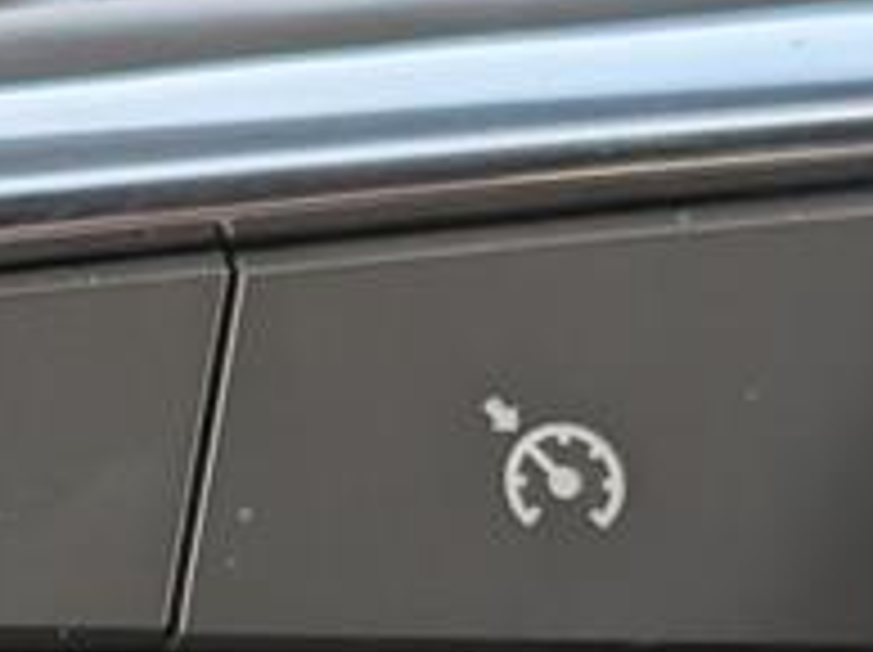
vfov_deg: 9.0
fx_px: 4081
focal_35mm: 162
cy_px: 868
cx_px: 126
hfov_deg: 12.1
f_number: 1.68
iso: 256
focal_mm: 6.9
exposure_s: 1/769
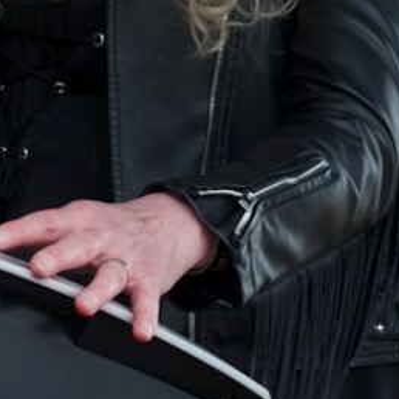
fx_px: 3847
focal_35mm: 295
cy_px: -63
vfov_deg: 5.9
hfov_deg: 5.9
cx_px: 138
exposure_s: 1/125
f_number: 3.5
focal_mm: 25.61
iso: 100
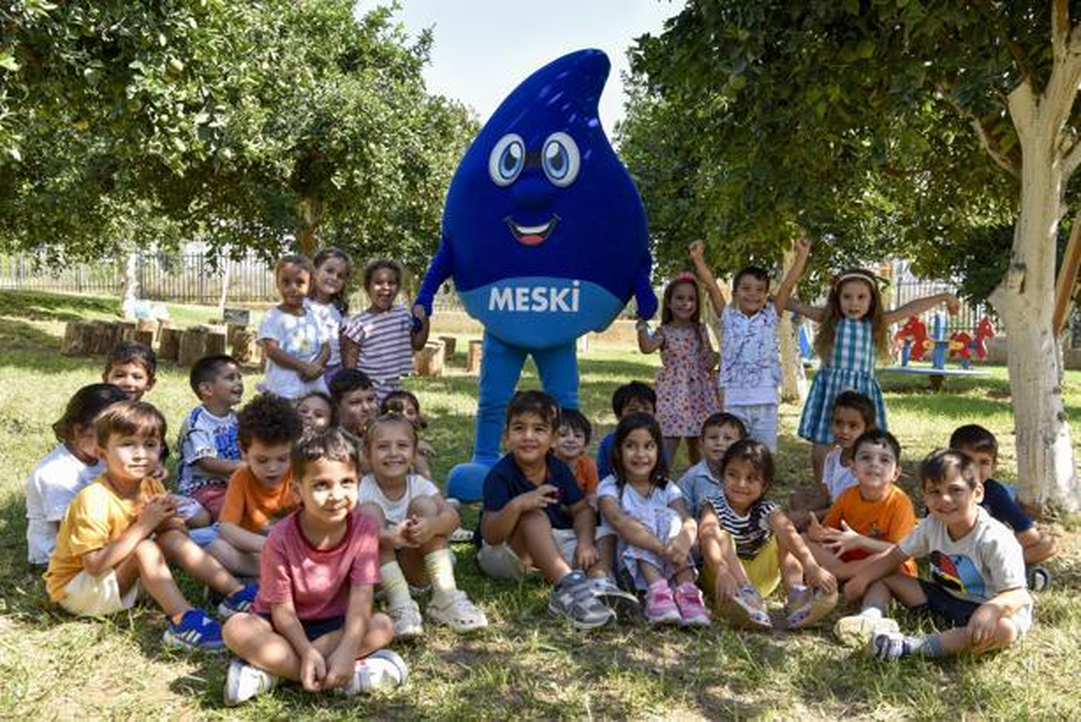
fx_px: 871
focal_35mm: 29
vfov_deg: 45.0
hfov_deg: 63.6
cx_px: 540
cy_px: 361
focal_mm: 29
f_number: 8
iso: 360
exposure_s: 1/250
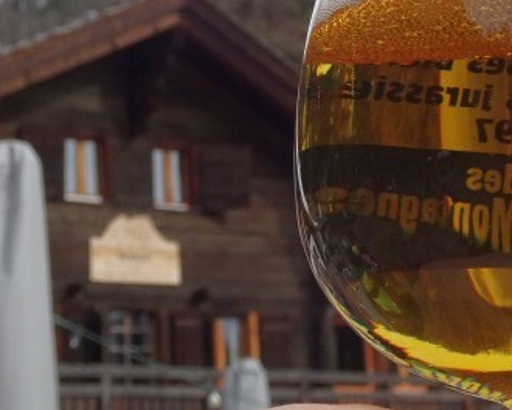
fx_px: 1561
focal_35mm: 103
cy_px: 19
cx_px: 327
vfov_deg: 14.7
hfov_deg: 18.6
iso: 80
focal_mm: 5.79
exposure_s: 1/500
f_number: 4
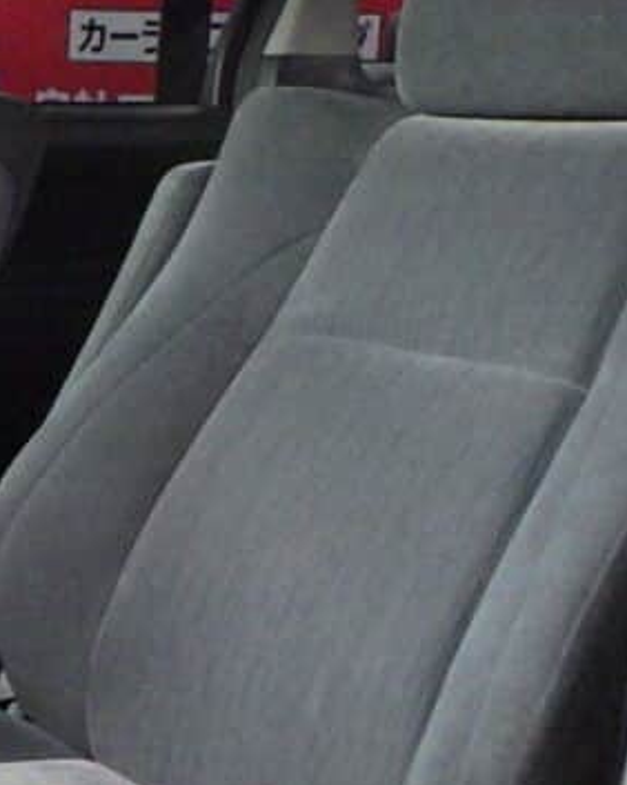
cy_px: 380
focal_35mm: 62
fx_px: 1439
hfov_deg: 22.1
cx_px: -185
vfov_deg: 30.5
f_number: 3.5
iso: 800
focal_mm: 5
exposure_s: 1/45
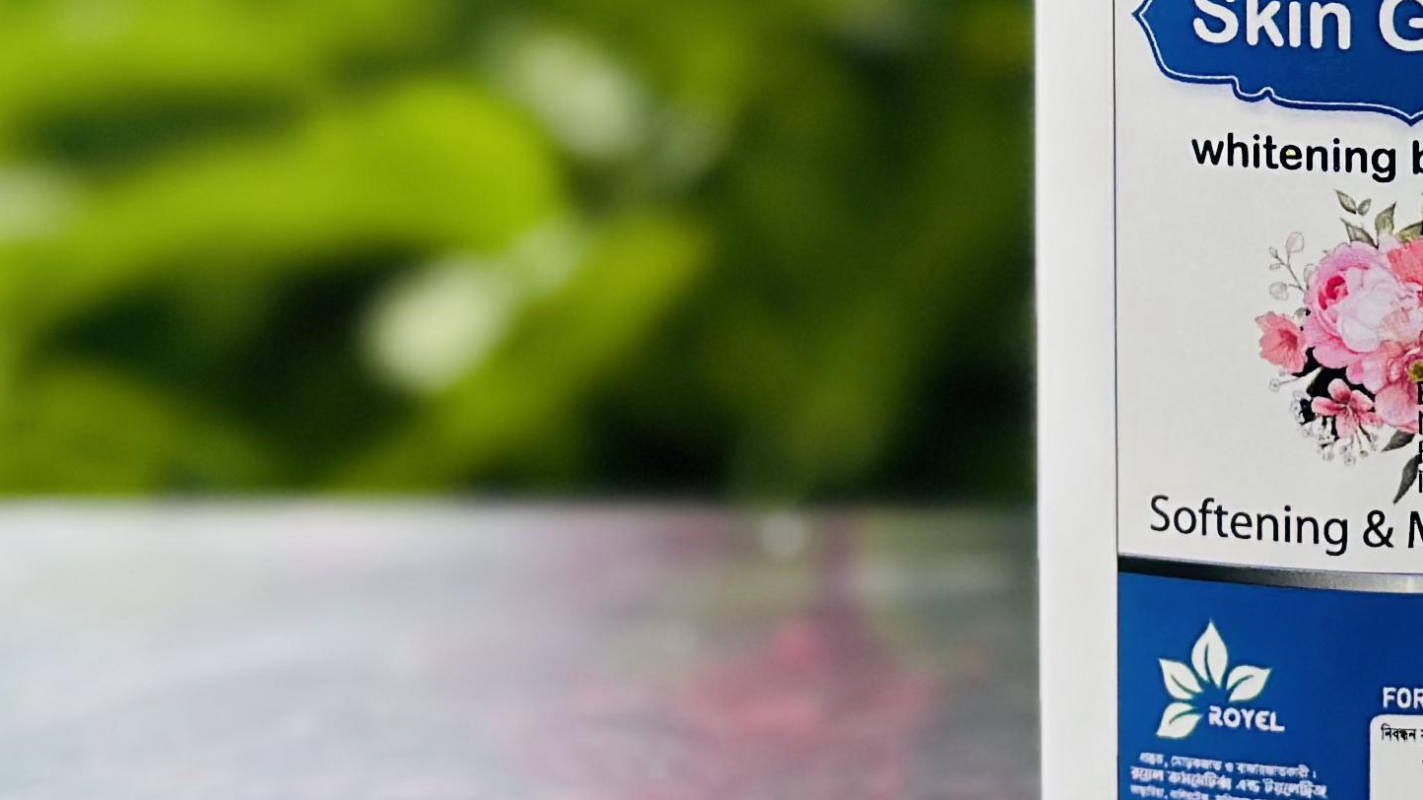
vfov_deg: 8.2
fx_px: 5509
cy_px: -195
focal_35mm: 146
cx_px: 1485
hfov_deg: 14.4
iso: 80
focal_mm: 6.86
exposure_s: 1/452
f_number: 1.78
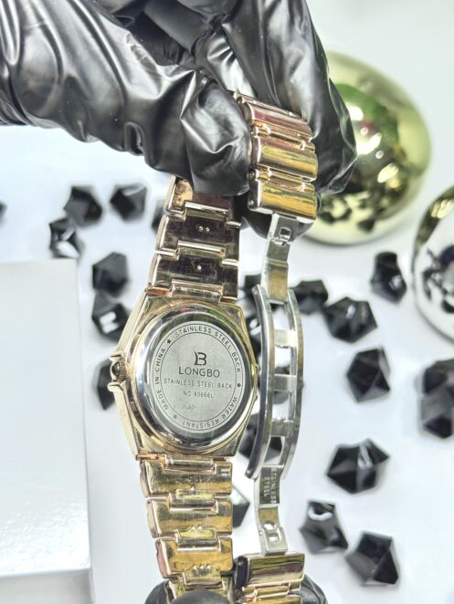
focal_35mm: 58
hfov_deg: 25.2
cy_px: 346
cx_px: 202
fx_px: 1014
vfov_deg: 33.2
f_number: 1.78
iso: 64
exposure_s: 1/141
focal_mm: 6.76
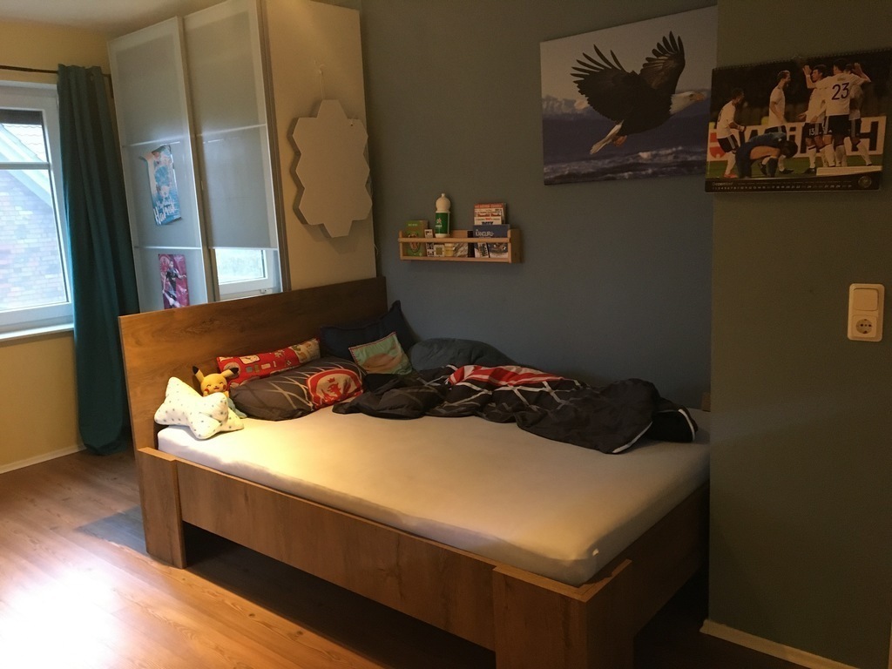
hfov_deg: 61.7
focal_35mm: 29
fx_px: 747
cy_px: 334
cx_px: 446
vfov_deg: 48.2
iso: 250
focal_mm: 4.15
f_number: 2.2
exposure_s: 1/25
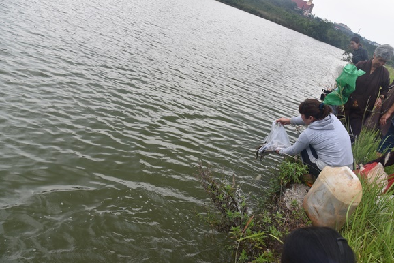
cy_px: 145
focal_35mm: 27
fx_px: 296
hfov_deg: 67.2
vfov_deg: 47.9
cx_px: 219
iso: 400
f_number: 5.6
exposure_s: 1/125
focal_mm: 24
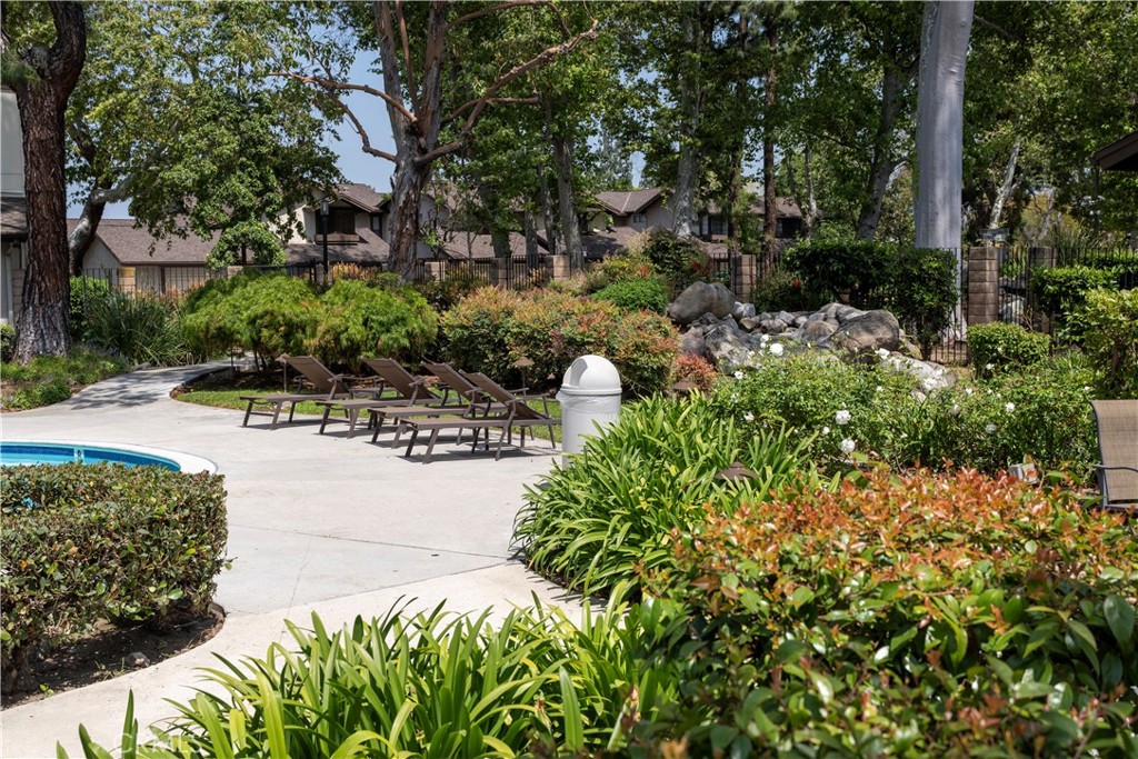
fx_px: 1328
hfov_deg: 46.4
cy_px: 380
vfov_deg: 31.9
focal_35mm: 42
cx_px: 569
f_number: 5
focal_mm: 28
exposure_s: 1/3200
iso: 400
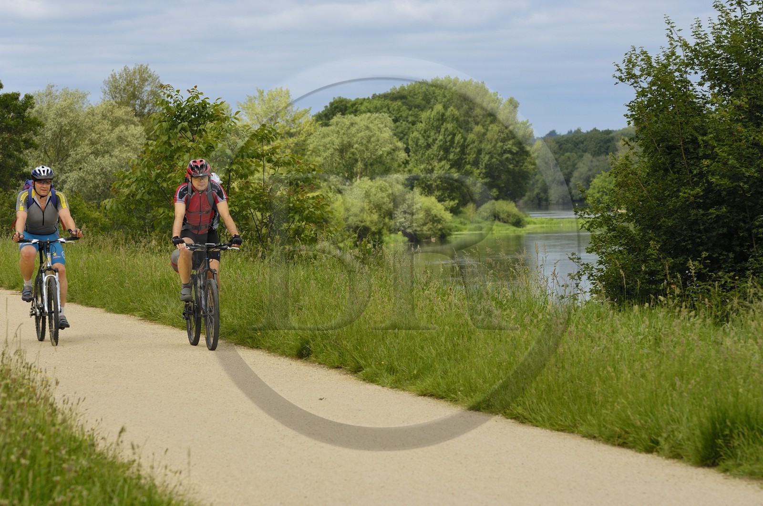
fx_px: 3683
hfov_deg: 11.8
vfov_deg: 7.9
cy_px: 253
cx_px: 382
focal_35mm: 174
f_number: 5.6
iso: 100
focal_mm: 116
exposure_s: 1/250
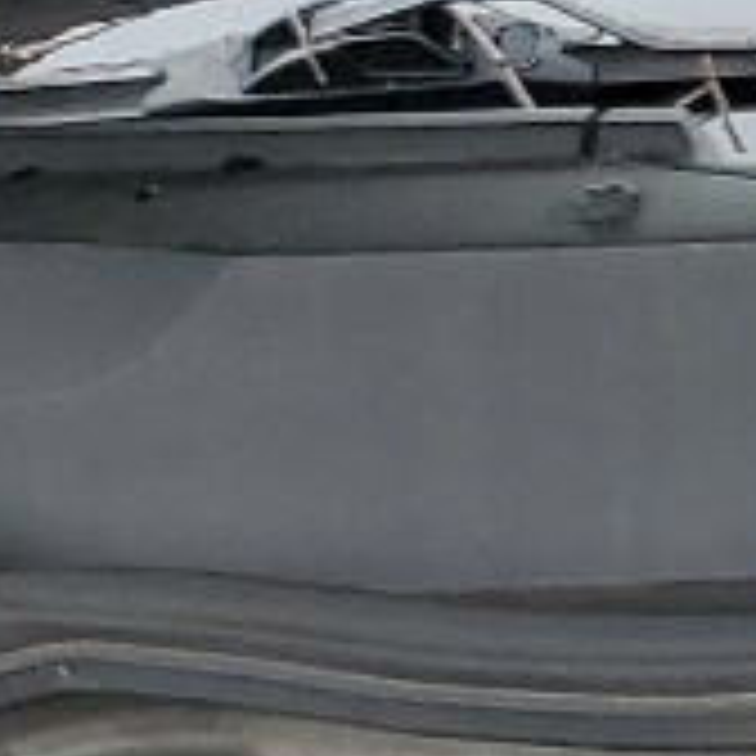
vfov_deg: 6.8
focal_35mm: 219
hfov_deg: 7.2
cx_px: 2187
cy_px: 2655
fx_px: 5411
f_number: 1.5
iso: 50
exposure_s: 1/333
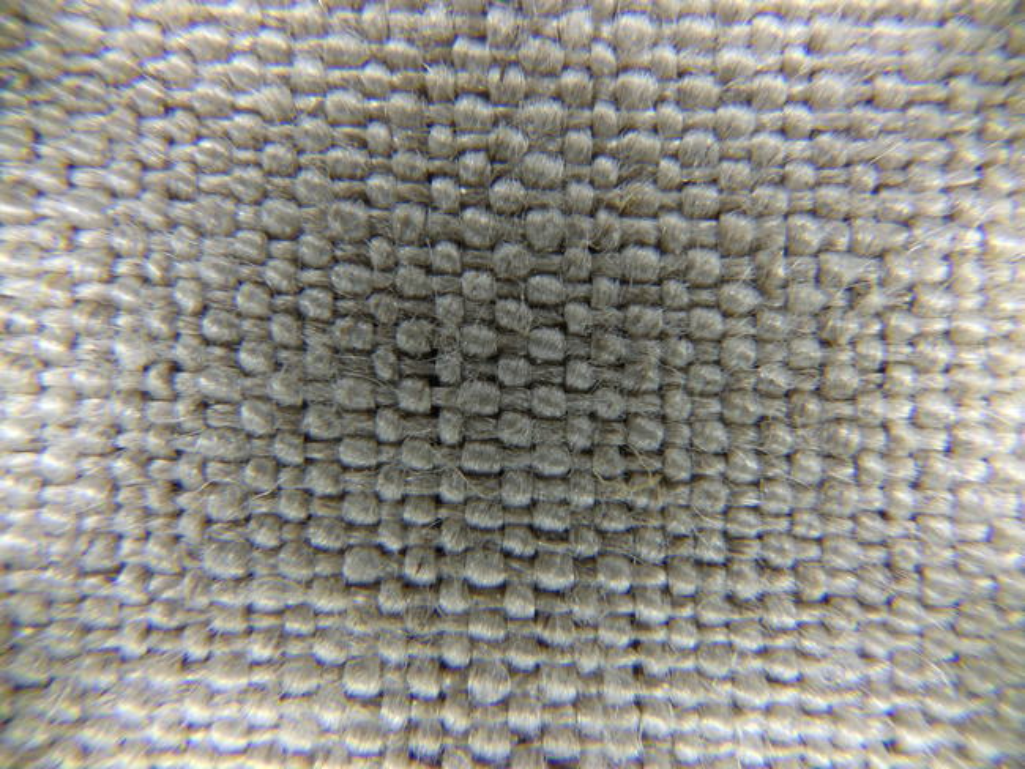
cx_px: 512
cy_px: 384
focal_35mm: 34
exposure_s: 1/320
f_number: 4.6
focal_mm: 6.1
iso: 125
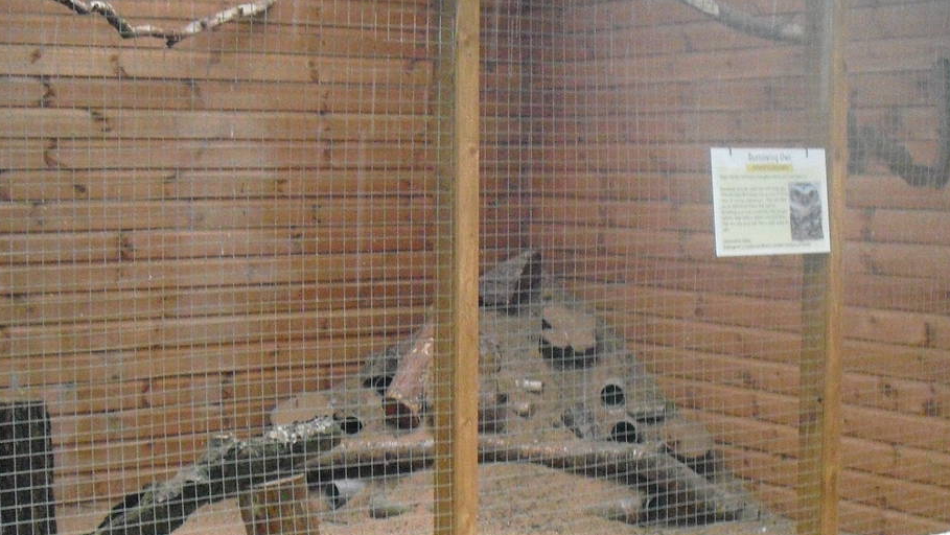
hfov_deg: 30.5
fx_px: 1739
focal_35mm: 69
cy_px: 317
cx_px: 541
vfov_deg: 17.5
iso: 800
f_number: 3.1
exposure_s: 1/100
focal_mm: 6.3
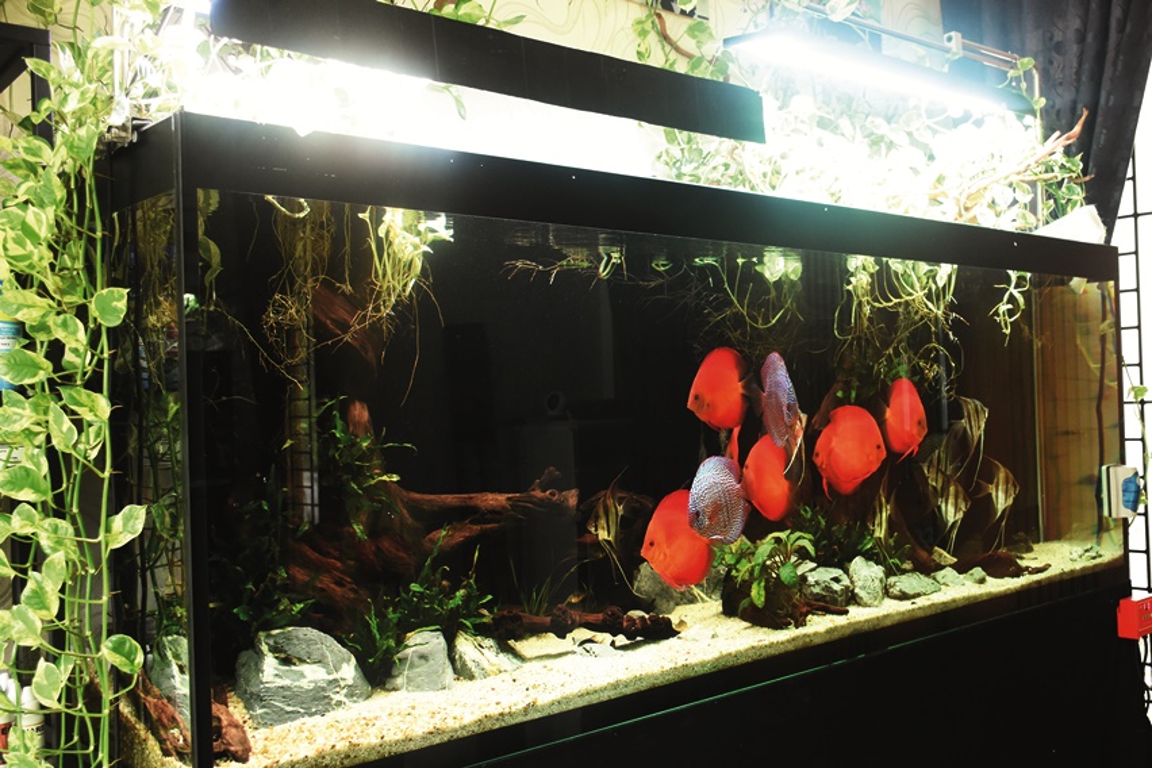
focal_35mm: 34
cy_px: 384
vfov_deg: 38.4
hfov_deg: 55.1
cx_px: 576
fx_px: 1104
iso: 1600
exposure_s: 1/40
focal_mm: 23
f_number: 5.6
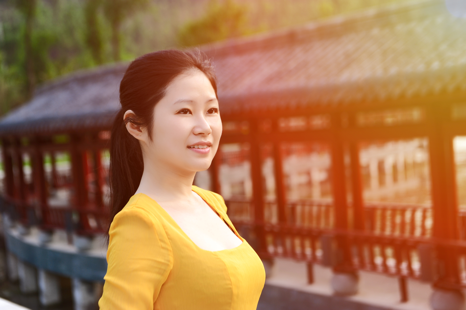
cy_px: 155
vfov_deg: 21.9
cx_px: 233
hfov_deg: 32.4
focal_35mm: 62
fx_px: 802
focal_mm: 62
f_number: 3.2
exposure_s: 1/400
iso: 200
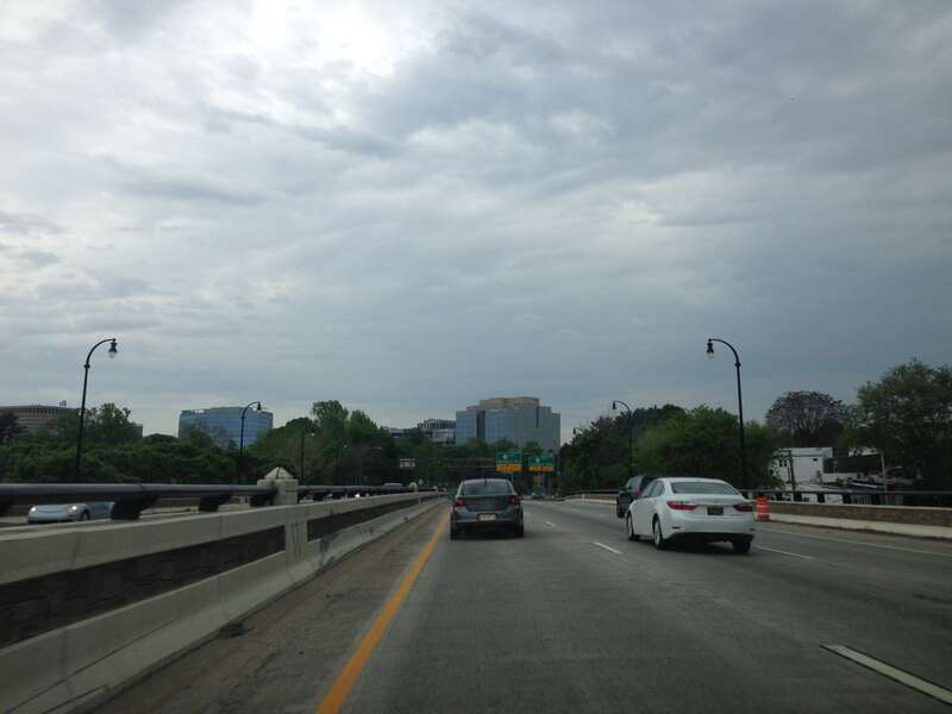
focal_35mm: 33
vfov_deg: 42.9
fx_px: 908
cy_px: 357
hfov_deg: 55.4
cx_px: 476
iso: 50
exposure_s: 1/433
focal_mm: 4.13
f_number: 2.4
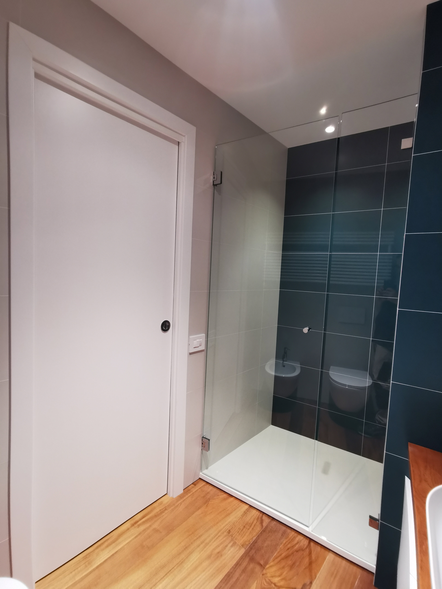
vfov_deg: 94.5
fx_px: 272
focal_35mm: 16
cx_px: 221
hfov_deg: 78.1
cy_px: 294
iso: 320
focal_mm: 2.35
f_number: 2.2
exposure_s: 1/30
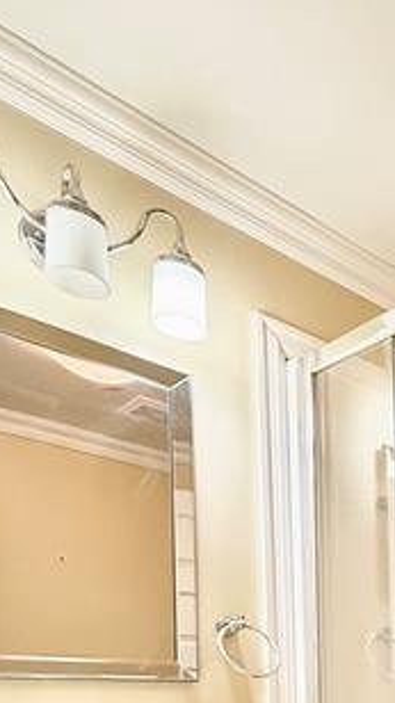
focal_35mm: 38
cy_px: 721
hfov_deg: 25.7
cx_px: 541
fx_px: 708
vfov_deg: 44.1
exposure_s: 1/60
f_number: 2.2
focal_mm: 2.22
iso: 200
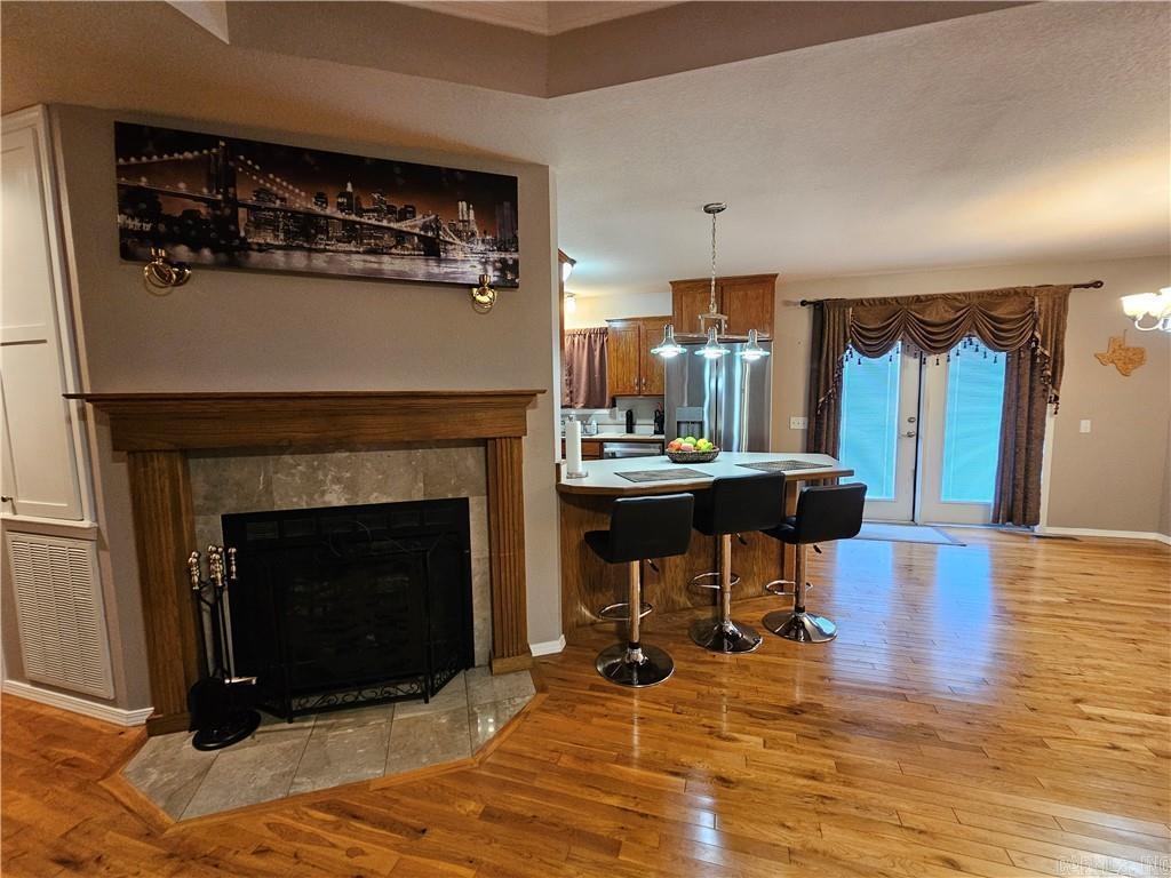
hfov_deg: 106.2
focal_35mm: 13
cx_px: 586
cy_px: 439
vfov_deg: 89.9
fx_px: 440
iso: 400
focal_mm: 2.2
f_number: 2.2
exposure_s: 1/40
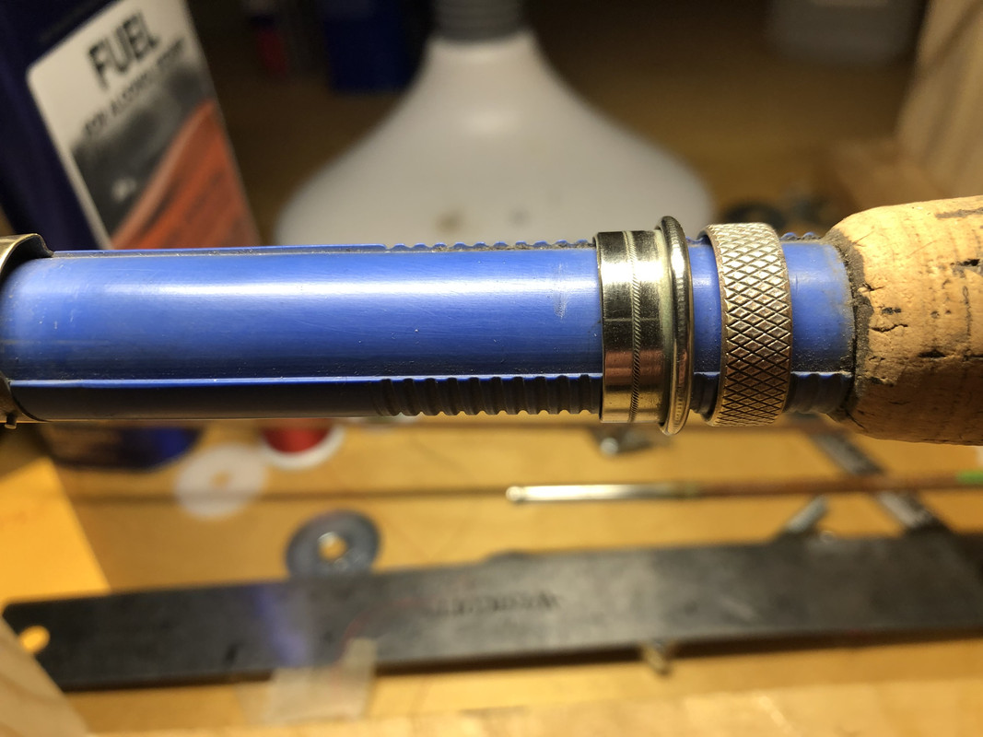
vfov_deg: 49.7
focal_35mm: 28
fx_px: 795
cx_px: 492
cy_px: 368
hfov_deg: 63.4
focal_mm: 4
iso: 25
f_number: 1.8
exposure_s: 1/30
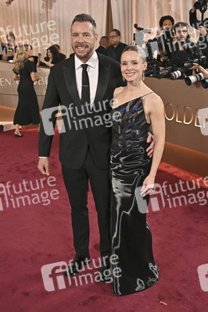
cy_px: 156
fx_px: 330
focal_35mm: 38
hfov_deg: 35.0
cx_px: 104
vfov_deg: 50.7
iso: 2500
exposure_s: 1/320
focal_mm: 38
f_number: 5.6
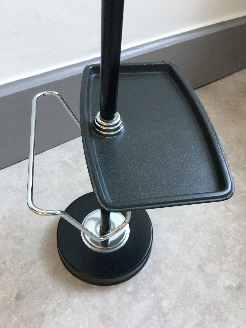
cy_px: 164
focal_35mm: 29
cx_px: 123
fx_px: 275
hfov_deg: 48.2
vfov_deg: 61.7
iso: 125
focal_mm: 4.15
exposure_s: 1/33
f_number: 2.2
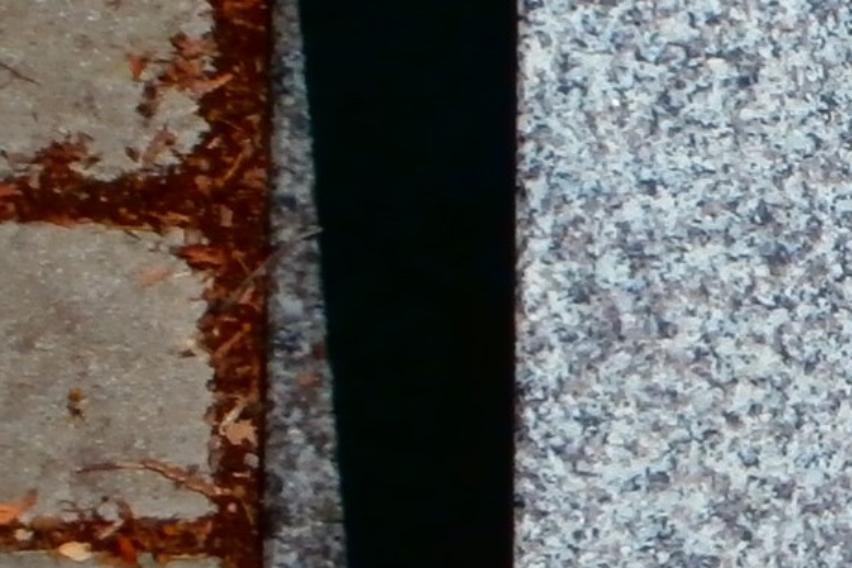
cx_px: 1712
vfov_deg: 5.3
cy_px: 144
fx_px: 6106
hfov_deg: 7.6
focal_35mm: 258
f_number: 4.2
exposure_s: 1/1600
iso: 100
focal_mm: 8.29
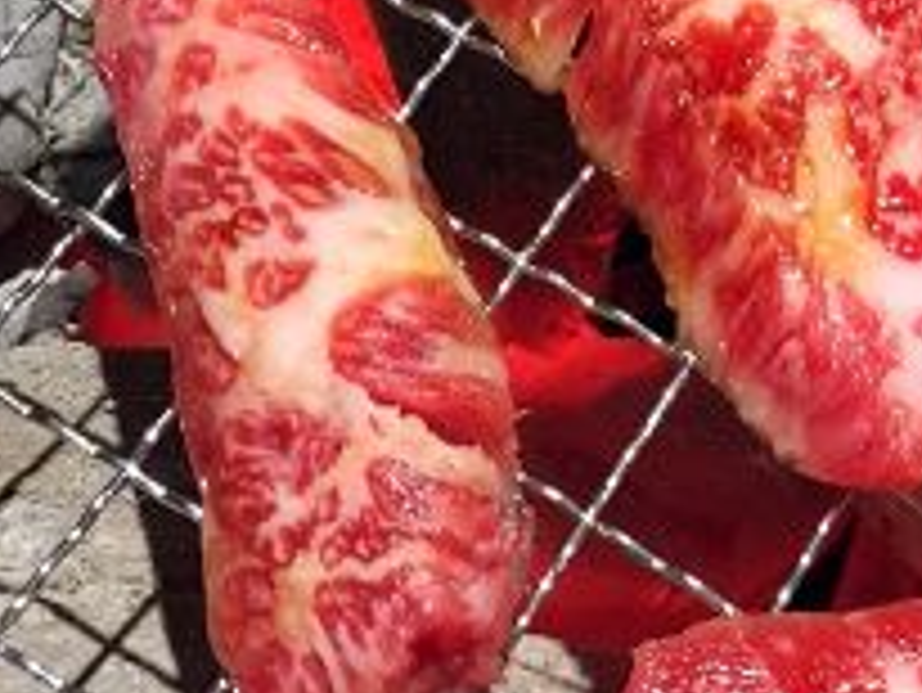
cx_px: 769
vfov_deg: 14.9
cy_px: 191
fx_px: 2638
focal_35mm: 99
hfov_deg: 19.6
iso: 50
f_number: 2.2
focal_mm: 4.15
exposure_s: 1/33
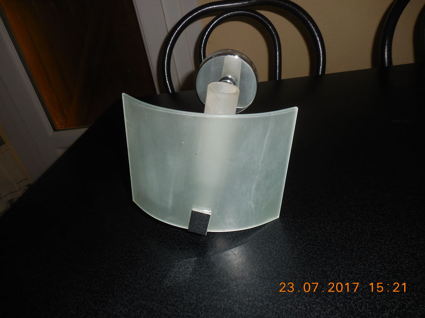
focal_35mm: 25
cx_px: 212
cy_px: 159
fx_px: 307
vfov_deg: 54.9
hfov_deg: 69.4
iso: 125
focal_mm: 4.5
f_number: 3.7
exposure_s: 1/25
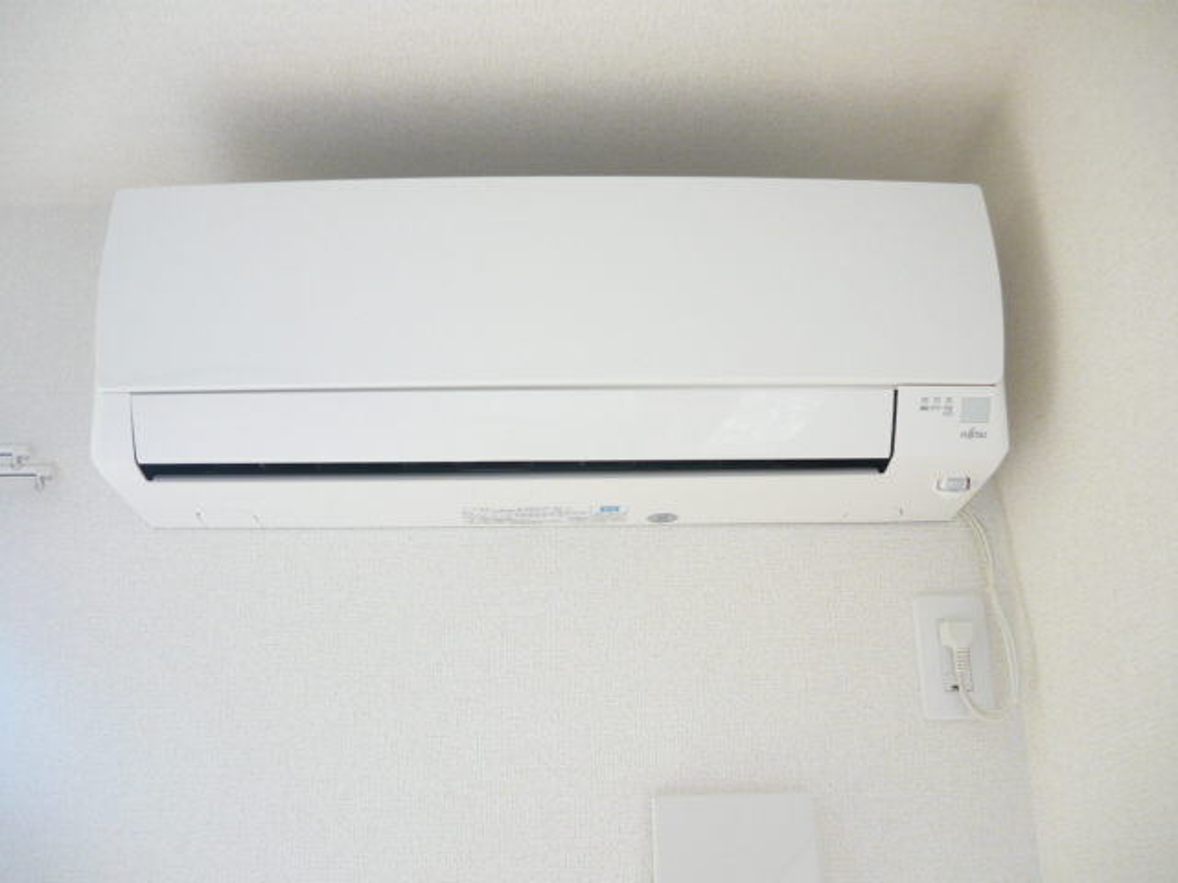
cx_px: 589
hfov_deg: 55.4
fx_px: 1123
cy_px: 442
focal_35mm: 33
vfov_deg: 42.9
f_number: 2.8
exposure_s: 1/30
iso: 200
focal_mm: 5.5
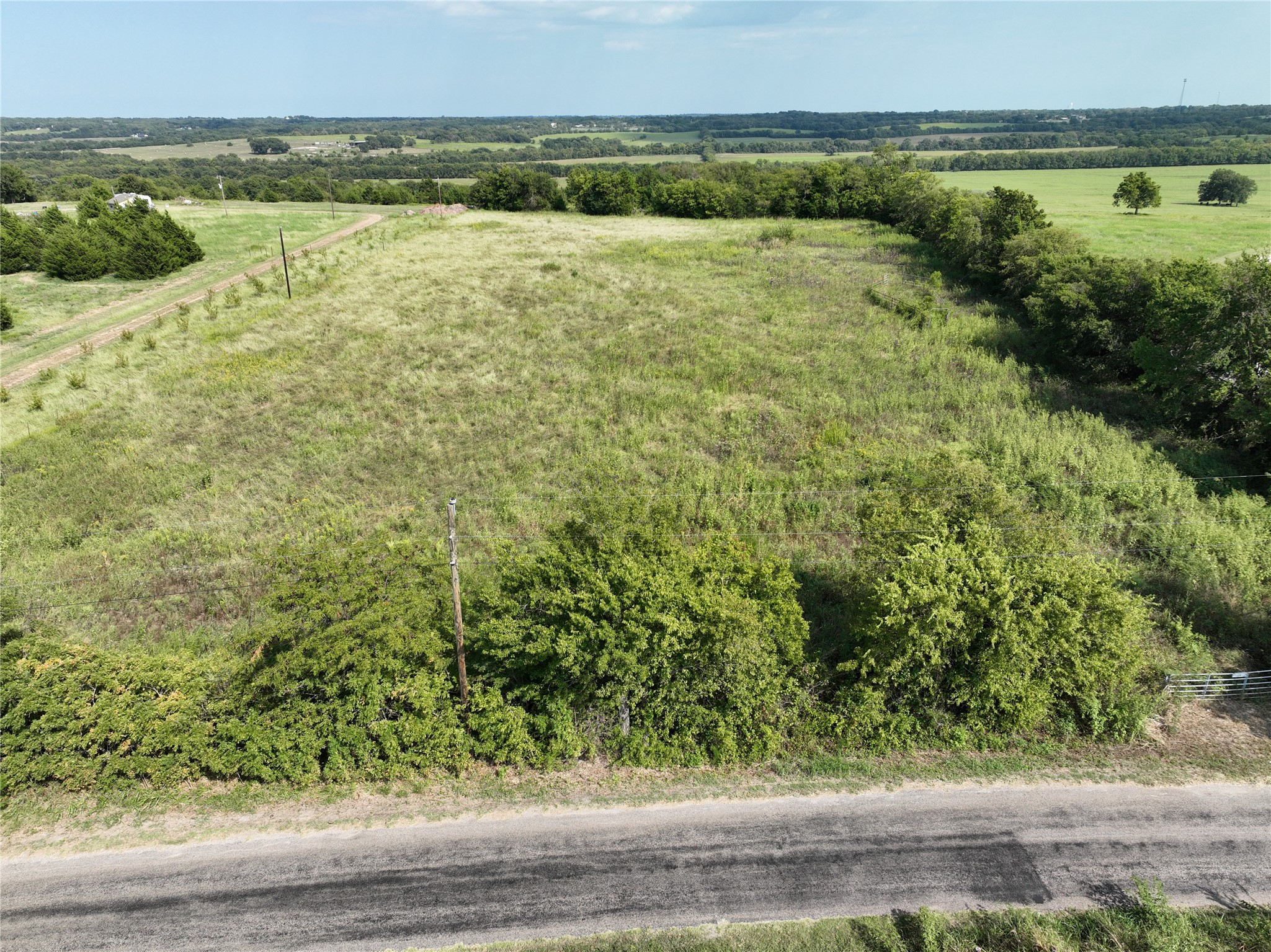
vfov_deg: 56.8
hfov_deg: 71.6
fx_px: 881
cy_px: 476
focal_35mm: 24
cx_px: 636
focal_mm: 12.29
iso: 100
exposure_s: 1/1250
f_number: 2.8
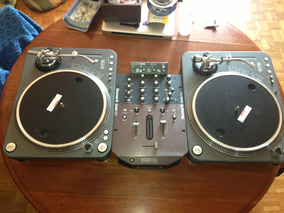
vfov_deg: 42.9
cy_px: 106
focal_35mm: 33
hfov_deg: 55.4
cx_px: 142
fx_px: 271
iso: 200
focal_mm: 4.13
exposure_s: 1/20
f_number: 2.4
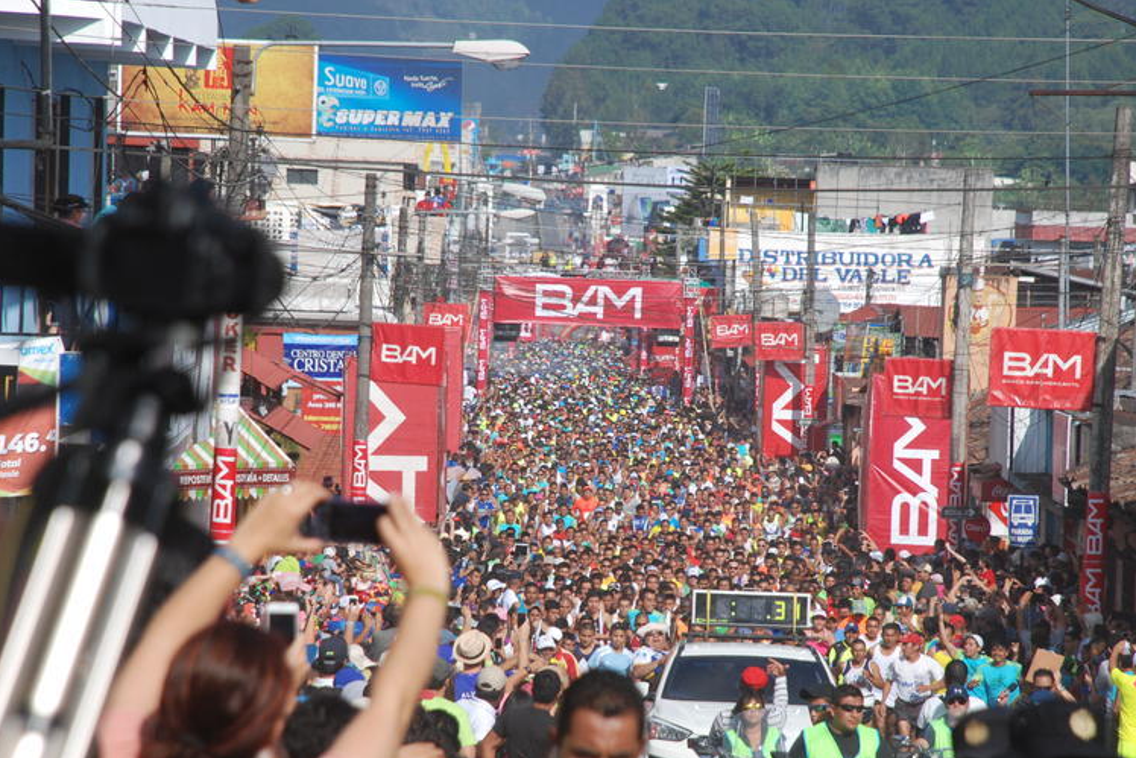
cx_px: 612
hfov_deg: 8.7
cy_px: 414
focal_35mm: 236
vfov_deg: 5.8
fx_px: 7436
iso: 400
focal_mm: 125
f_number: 8
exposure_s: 1/1000
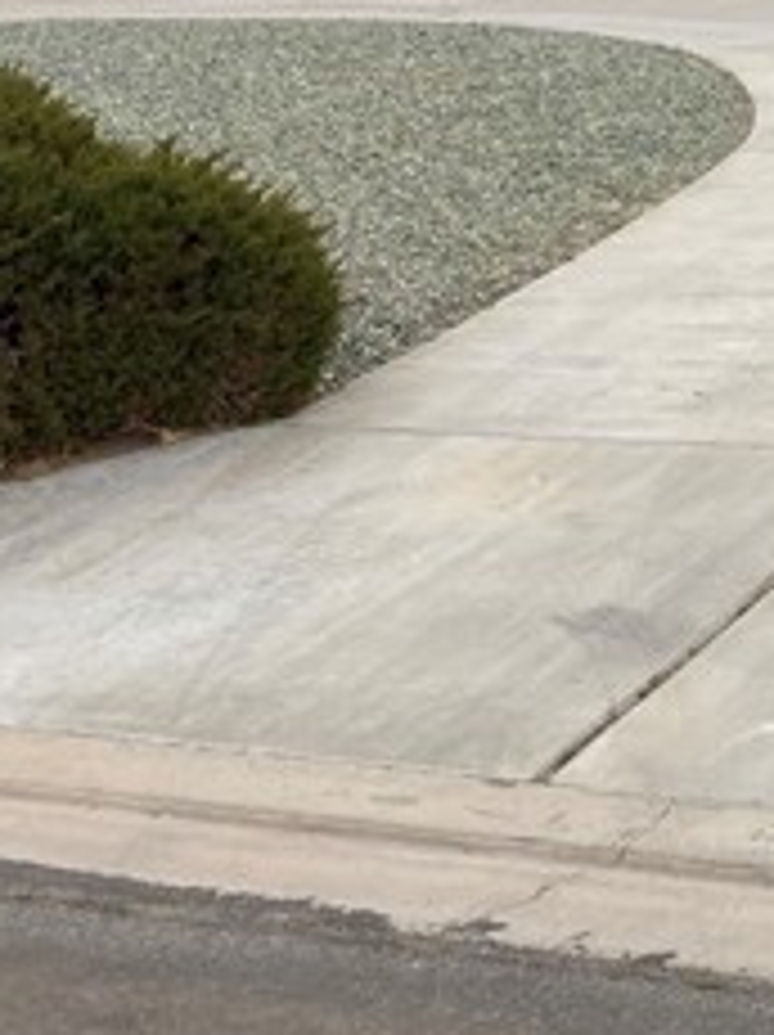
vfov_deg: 25.0
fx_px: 2330
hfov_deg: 17.5
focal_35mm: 78
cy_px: 428
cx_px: 1040
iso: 20
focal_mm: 3.99
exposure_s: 1/787
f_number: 1.8
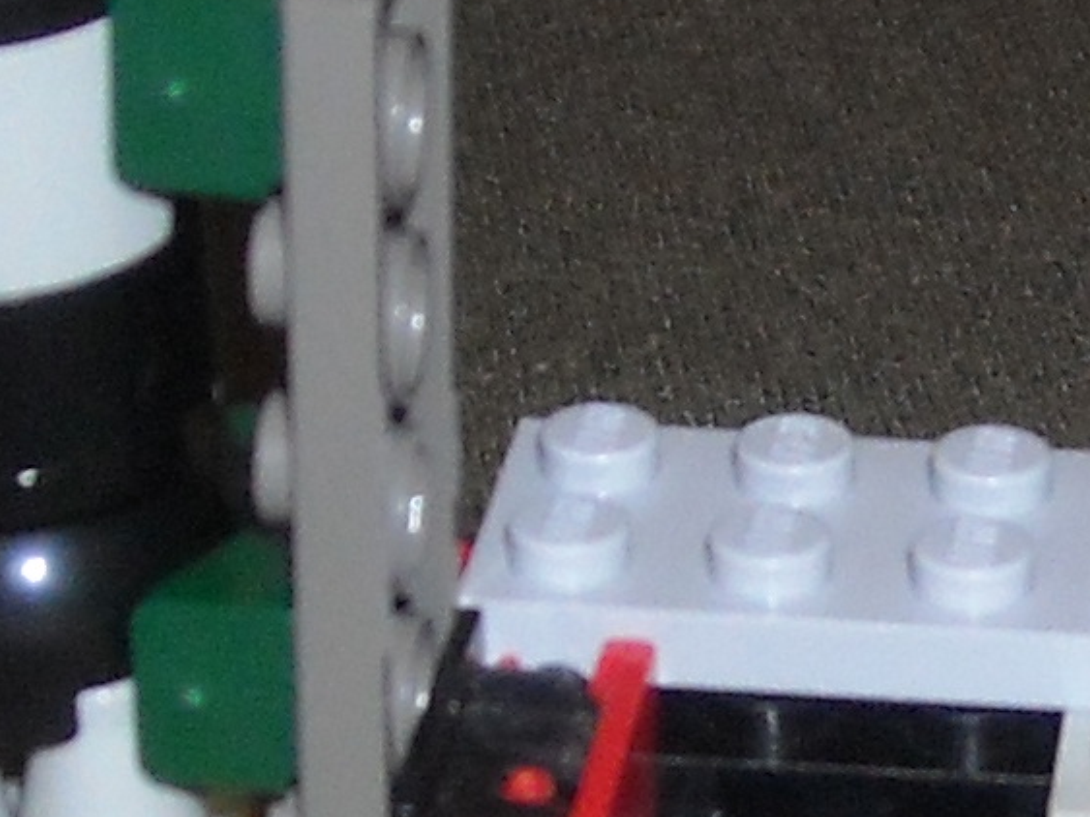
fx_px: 6013
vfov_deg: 7.7
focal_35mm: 191
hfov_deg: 10.3
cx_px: 1073
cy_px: 761
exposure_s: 1/60
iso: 200
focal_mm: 5.7
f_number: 5.6
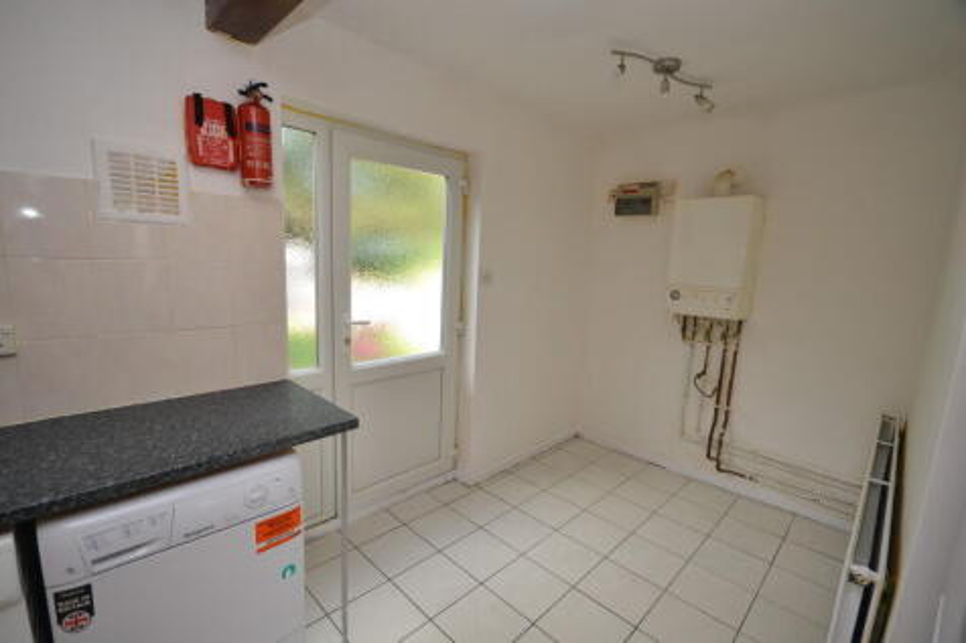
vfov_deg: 77.3
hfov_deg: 100.4
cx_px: 483
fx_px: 402
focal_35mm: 15
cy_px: 322
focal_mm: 10
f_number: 5.6
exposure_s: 1/125
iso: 400
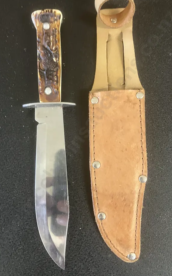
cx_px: 82
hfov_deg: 38.3
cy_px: 135
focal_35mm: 33
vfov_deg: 58.1
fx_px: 247
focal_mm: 3.99
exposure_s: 1/25
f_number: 1.8
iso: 400
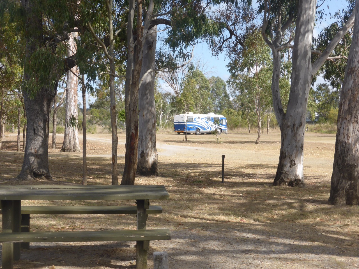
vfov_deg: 25.2
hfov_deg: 33.2
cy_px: 134
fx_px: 602
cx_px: 180
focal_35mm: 58
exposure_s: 1/400
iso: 100
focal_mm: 10.3
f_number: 4.7
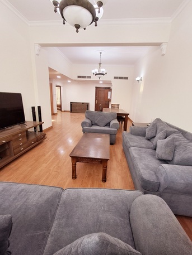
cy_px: 128
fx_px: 118
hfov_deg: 78.1
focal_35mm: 16
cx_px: 96
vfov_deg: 94.5
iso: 100
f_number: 2.2
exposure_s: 1/40
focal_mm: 1.64
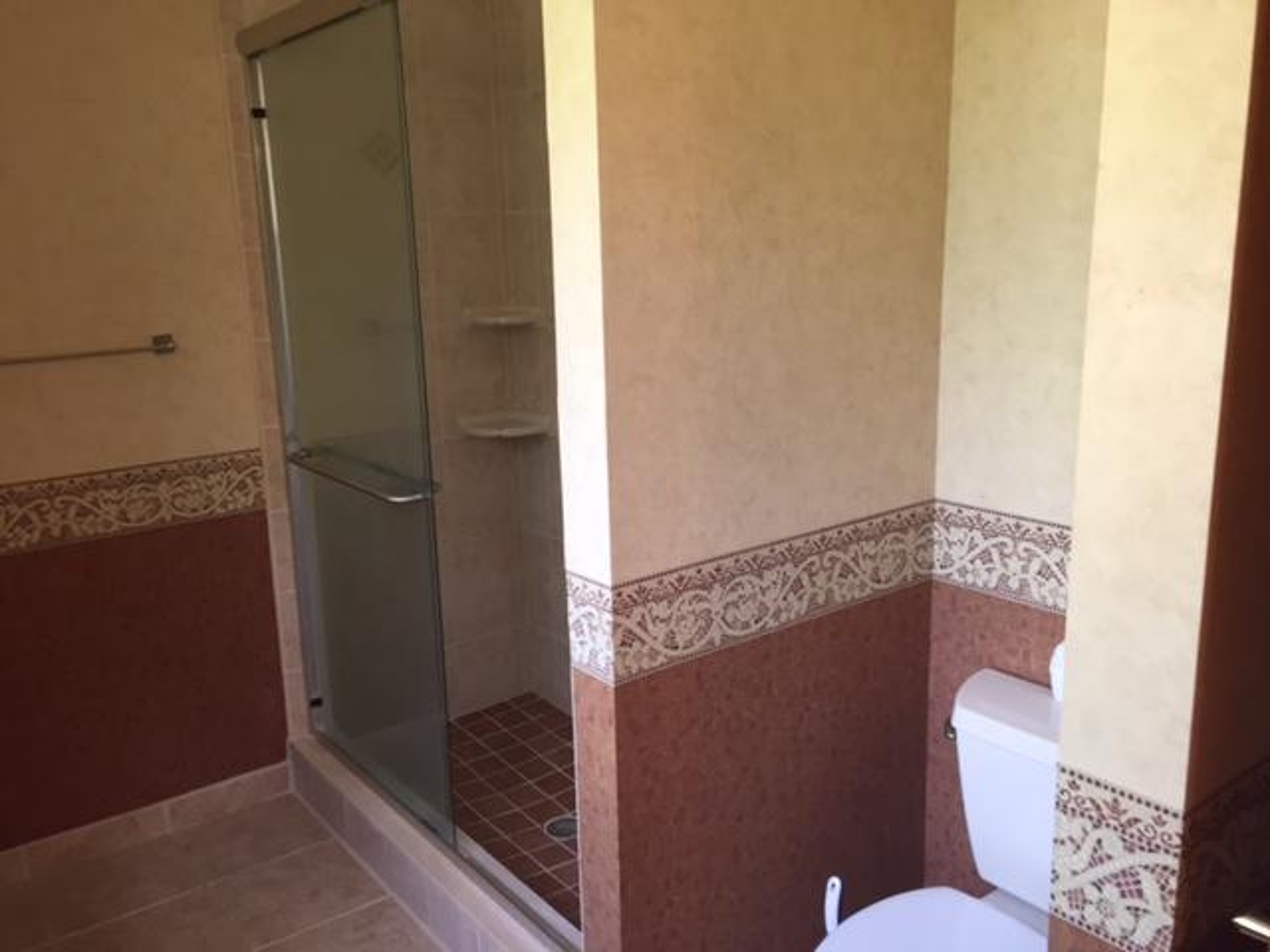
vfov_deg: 48.2
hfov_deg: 61.7
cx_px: 635
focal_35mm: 29
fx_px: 1064
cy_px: 476
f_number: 2.2
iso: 64
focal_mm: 4.15
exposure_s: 1/30
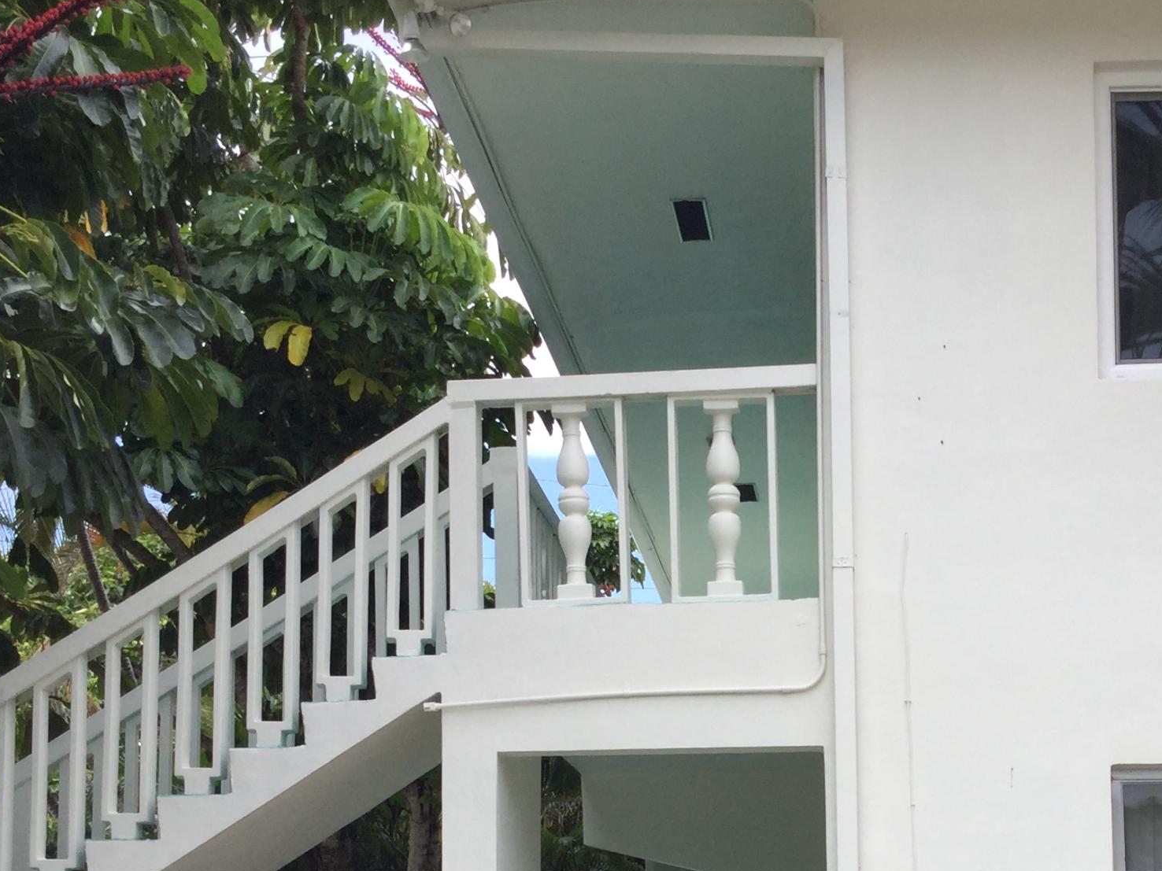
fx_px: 2115
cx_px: 821
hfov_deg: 30.4
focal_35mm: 63
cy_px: 790
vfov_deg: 22.7
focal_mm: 3.3
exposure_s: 1/374
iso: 25
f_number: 2.4
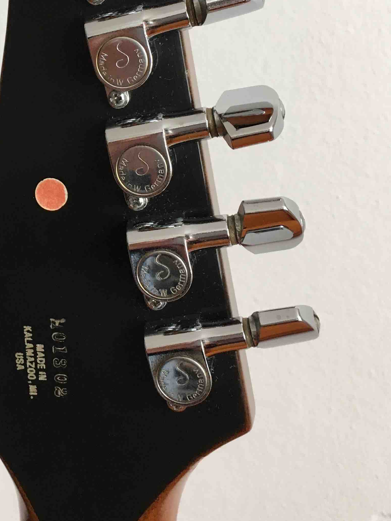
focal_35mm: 57
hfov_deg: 24.8
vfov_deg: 33.0
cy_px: 124
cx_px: 33
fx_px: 858
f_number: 2.2
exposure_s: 1/33
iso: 64
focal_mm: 4.15
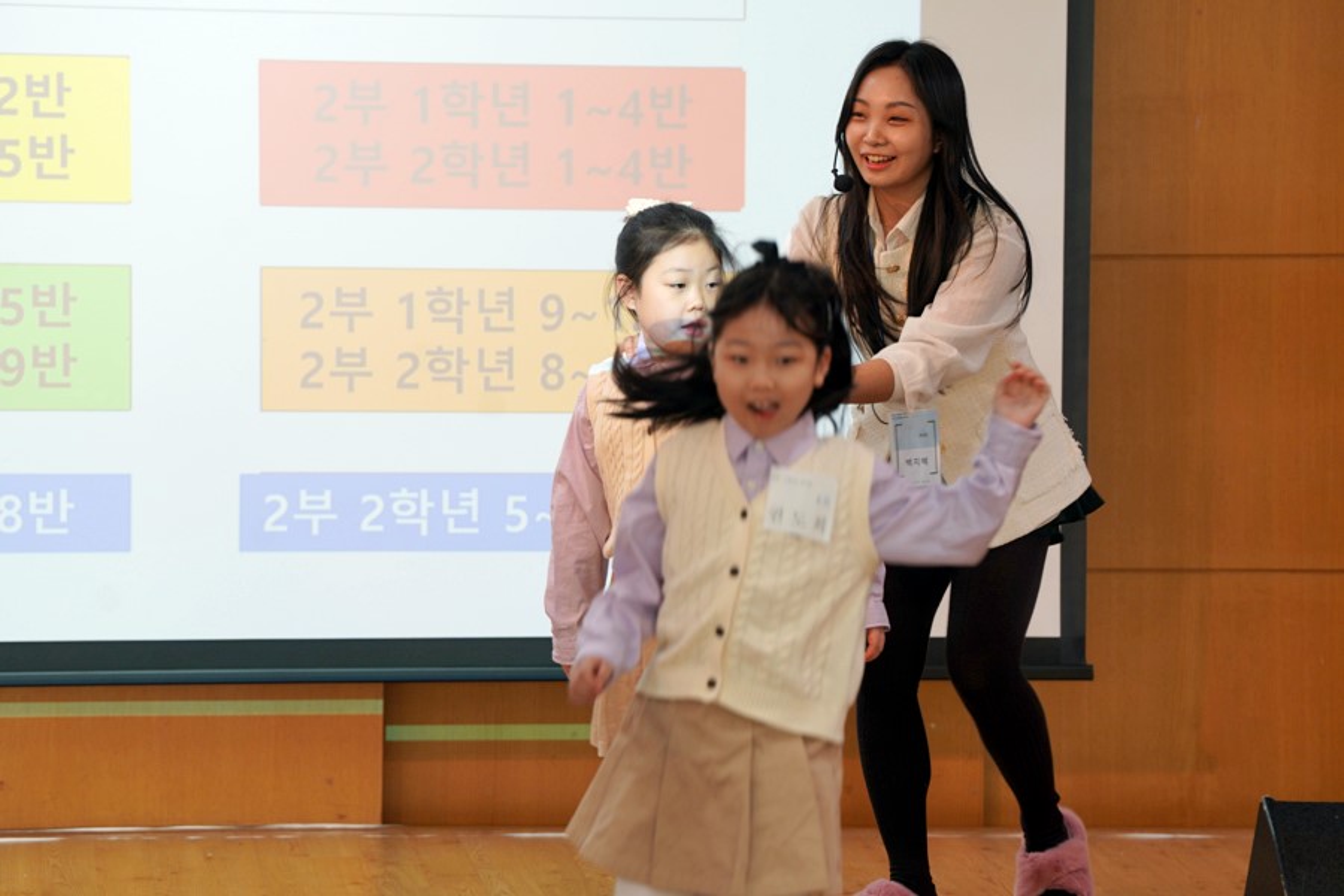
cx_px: 672
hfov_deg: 13.5
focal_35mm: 152
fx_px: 5674
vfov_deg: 9.0
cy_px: 448
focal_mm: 152
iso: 500
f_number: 4
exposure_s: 1/160
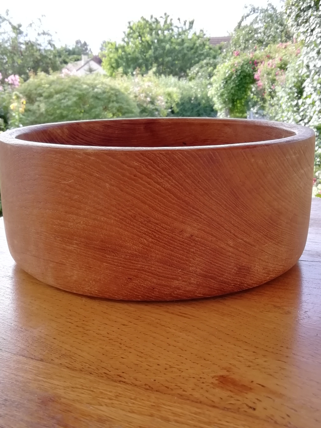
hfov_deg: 39.7
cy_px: 214
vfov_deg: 51.4
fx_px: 445
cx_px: 160
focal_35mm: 36
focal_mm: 3.21
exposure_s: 1/100
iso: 64
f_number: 2.2
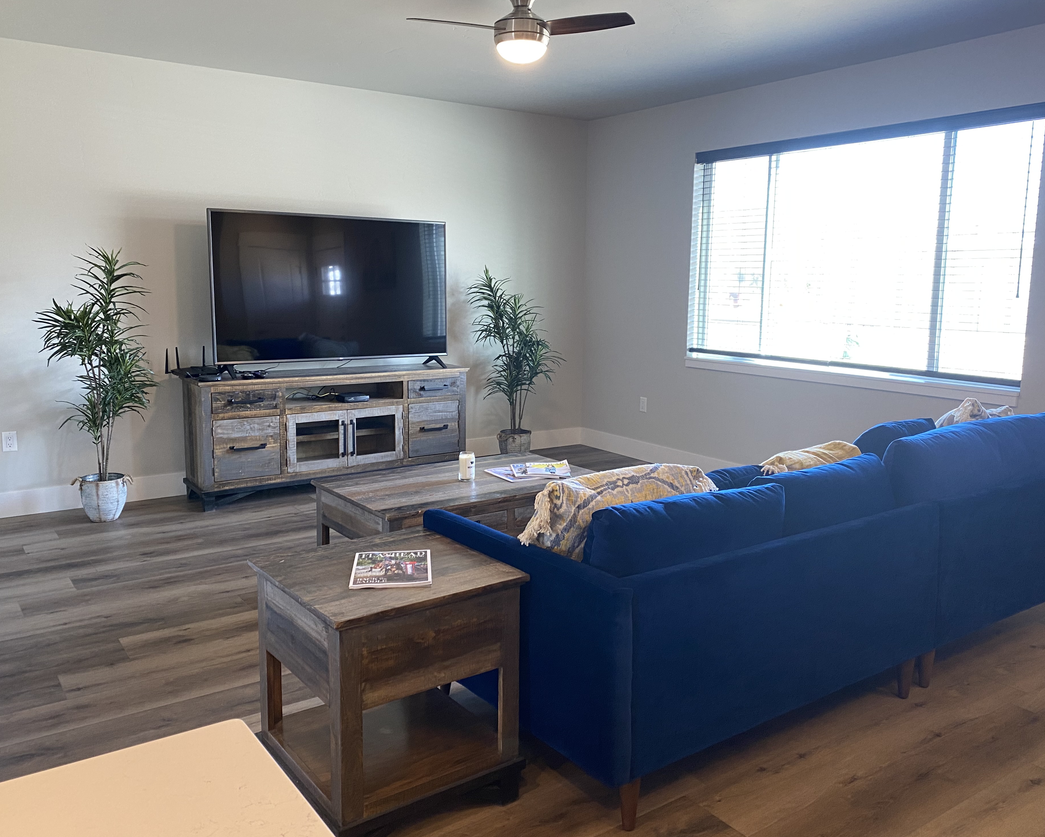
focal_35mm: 28
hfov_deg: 62.2
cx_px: 516
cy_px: 412
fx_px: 866
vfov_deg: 51.5
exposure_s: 1/60
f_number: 1.8
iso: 125
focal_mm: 4.25
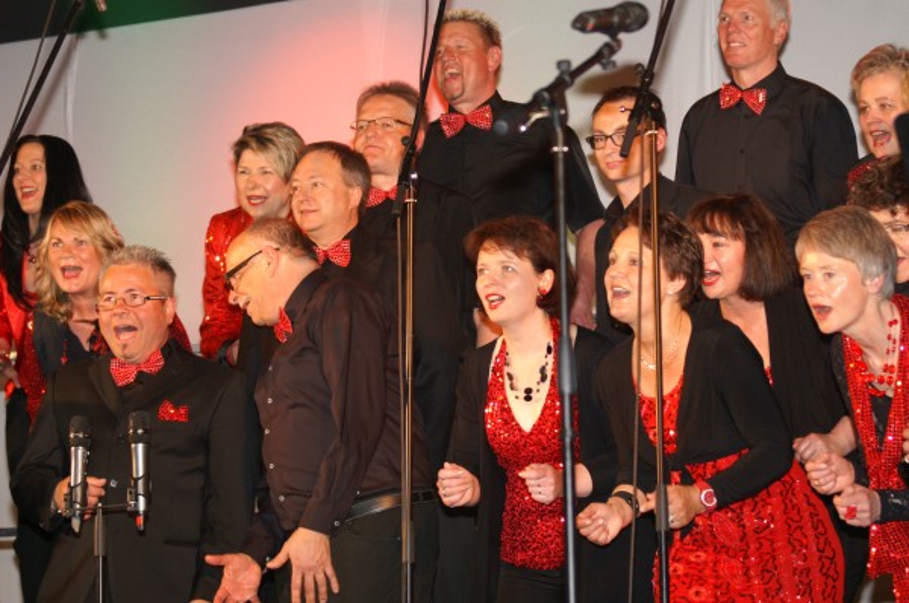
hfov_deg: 16.1
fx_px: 3214
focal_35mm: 128
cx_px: 454
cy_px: 302
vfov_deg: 10.7
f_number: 5.6
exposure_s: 1/125
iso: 400
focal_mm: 85
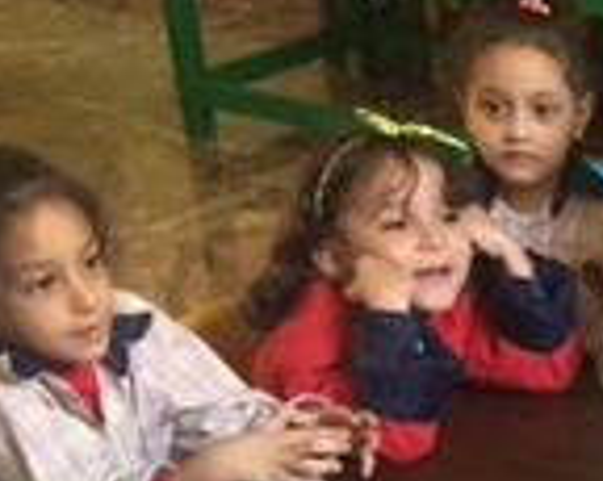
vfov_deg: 11.7
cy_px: 728
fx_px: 2247
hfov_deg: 14.2
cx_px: 921
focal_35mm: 126
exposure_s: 1/25
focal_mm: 4.15
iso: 250
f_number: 2.2
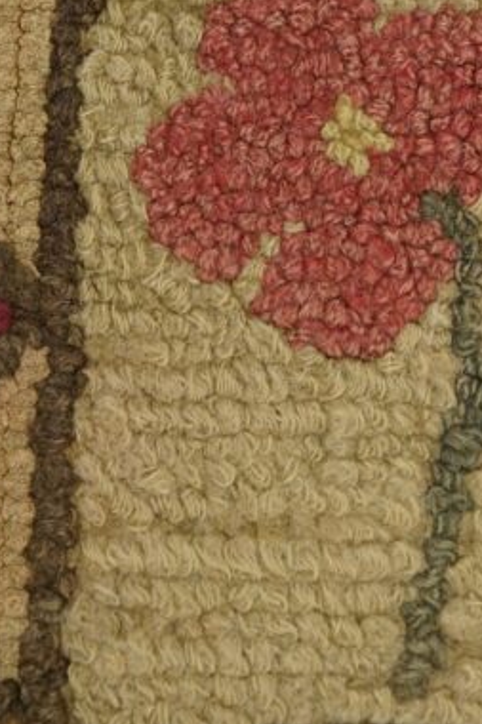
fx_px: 3578
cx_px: 457
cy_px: 273
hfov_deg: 7.7
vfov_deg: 11.5
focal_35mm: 178
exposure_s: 1/80
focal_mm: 50
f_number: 5
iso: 1600
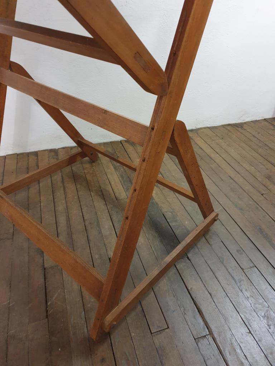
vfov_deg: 67.3
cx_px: 138
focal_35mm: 26
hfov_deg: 53.1
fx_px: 275
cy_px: 183
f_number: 1.5
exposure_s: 1/13
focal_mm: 4.3
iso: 320
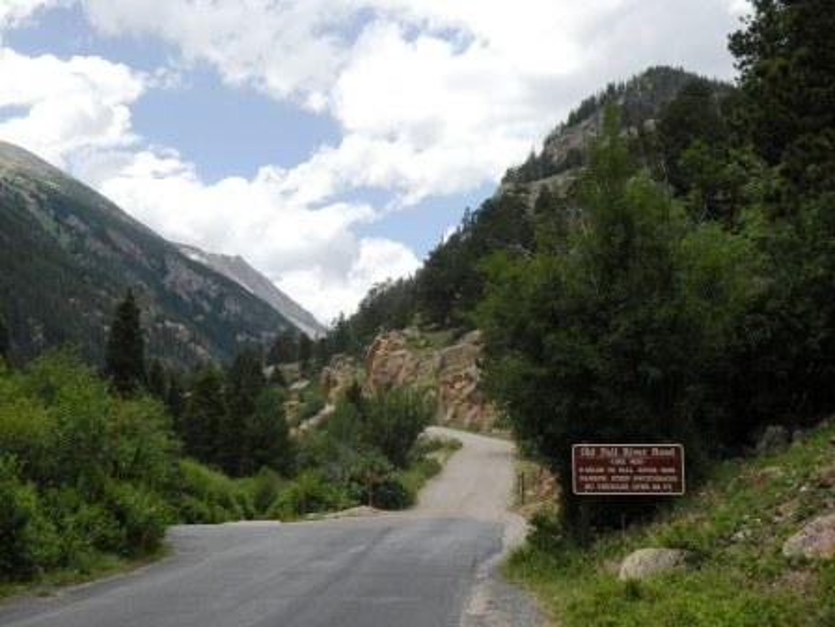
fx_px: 1351
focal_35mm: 56
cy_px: 314
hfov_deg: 34.3
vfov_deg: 26.1
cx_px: 418
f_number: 6.3
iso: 64
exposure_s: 1/235
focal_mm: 9.8
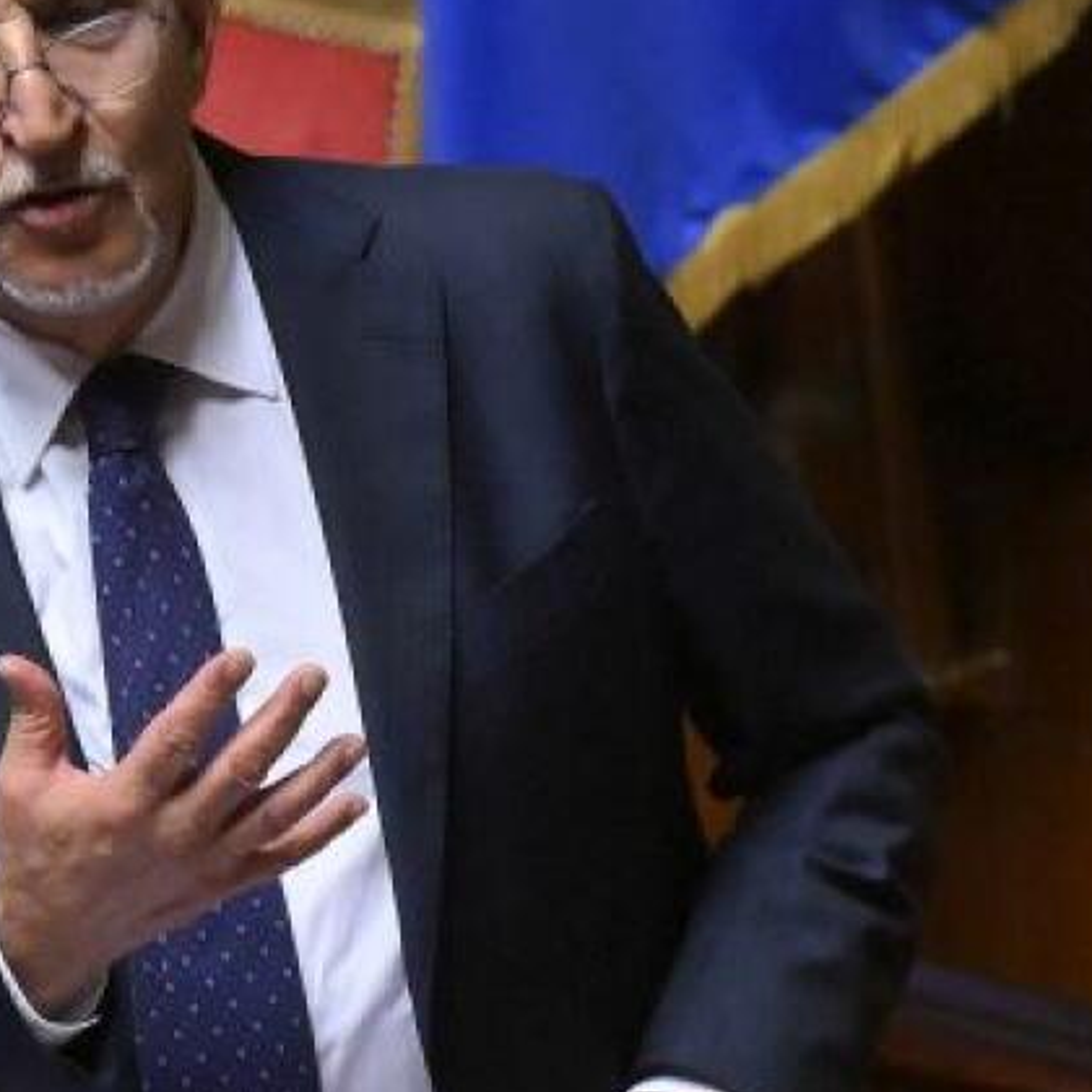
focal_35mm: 729
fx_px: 26018
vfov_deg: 2.4
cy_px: 650
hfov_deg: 2.4
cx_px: 237
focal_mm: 200
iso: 5000
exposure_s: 1/320
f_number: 3.5
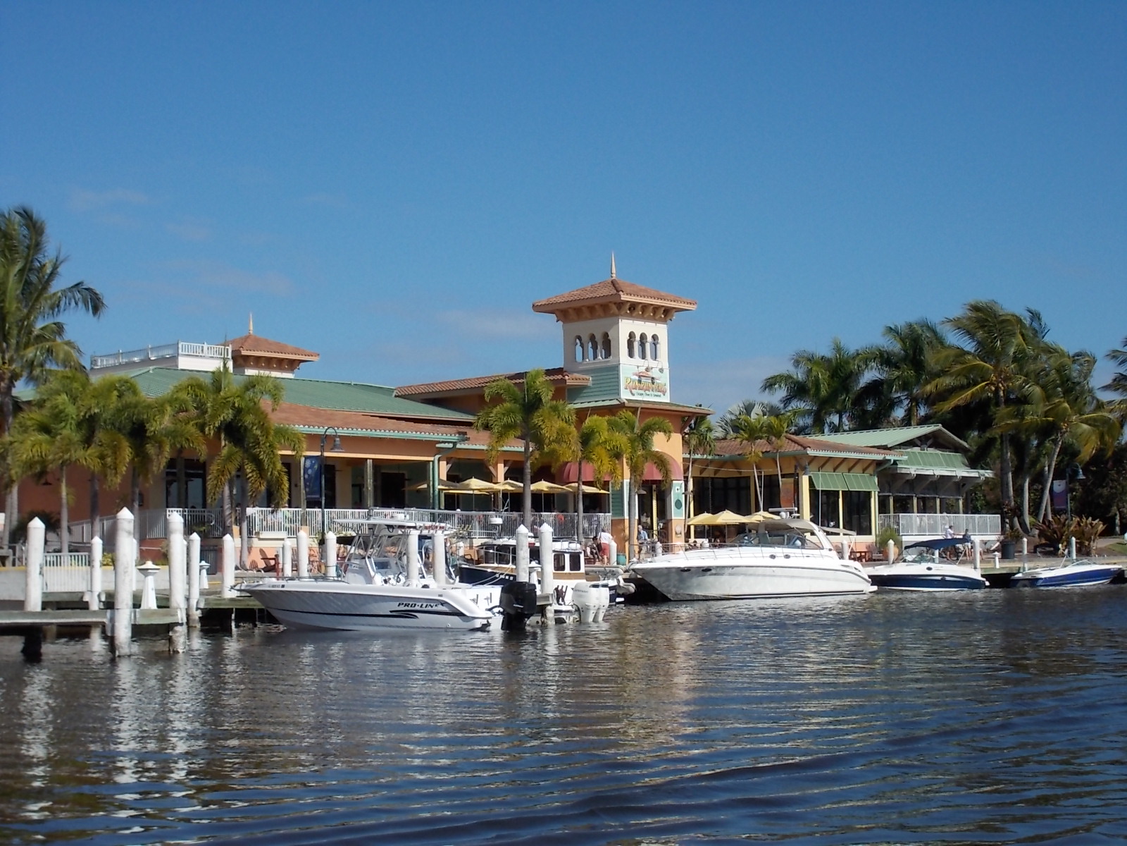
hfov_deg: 34.3
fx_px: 1823
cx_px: 564
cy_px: 423
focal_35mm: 56
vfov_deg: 26.1
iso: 80
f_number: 4.7
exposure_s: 1/1000
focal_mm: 7.9
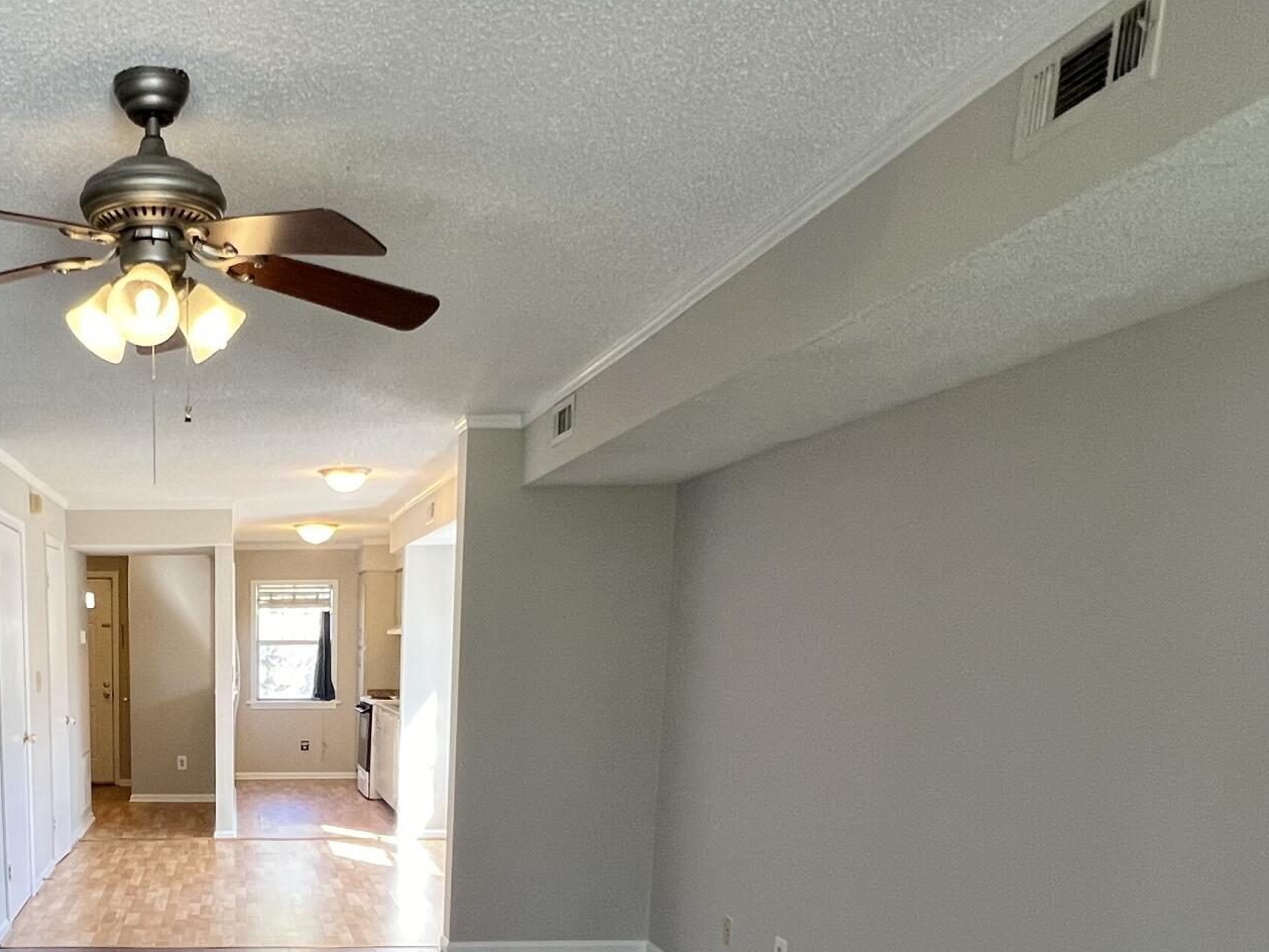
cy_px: 855
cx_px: 228
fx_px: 1137
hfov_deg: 53.8
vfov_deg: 41.8
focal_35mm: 31
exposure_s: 1/60
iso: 160
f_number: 1.8
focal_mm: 1.57
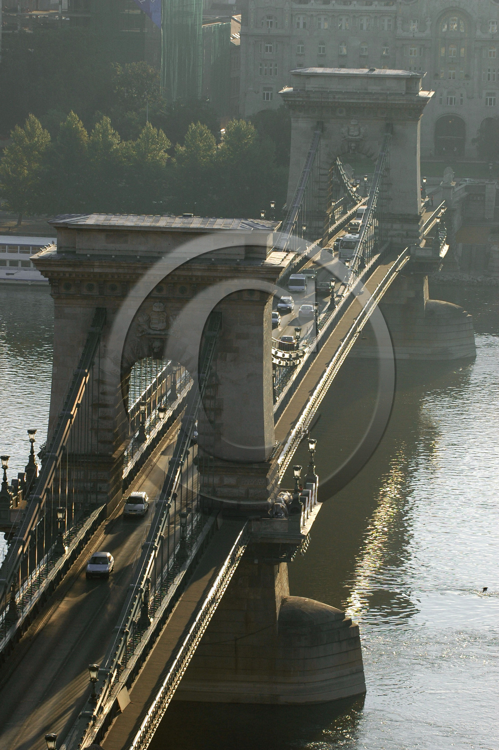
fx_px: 3749
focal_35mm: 180
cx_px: 250
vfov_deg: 11.4
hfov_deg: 7.6
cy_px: 375
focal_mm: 120
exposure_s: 1/640
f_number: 6.3
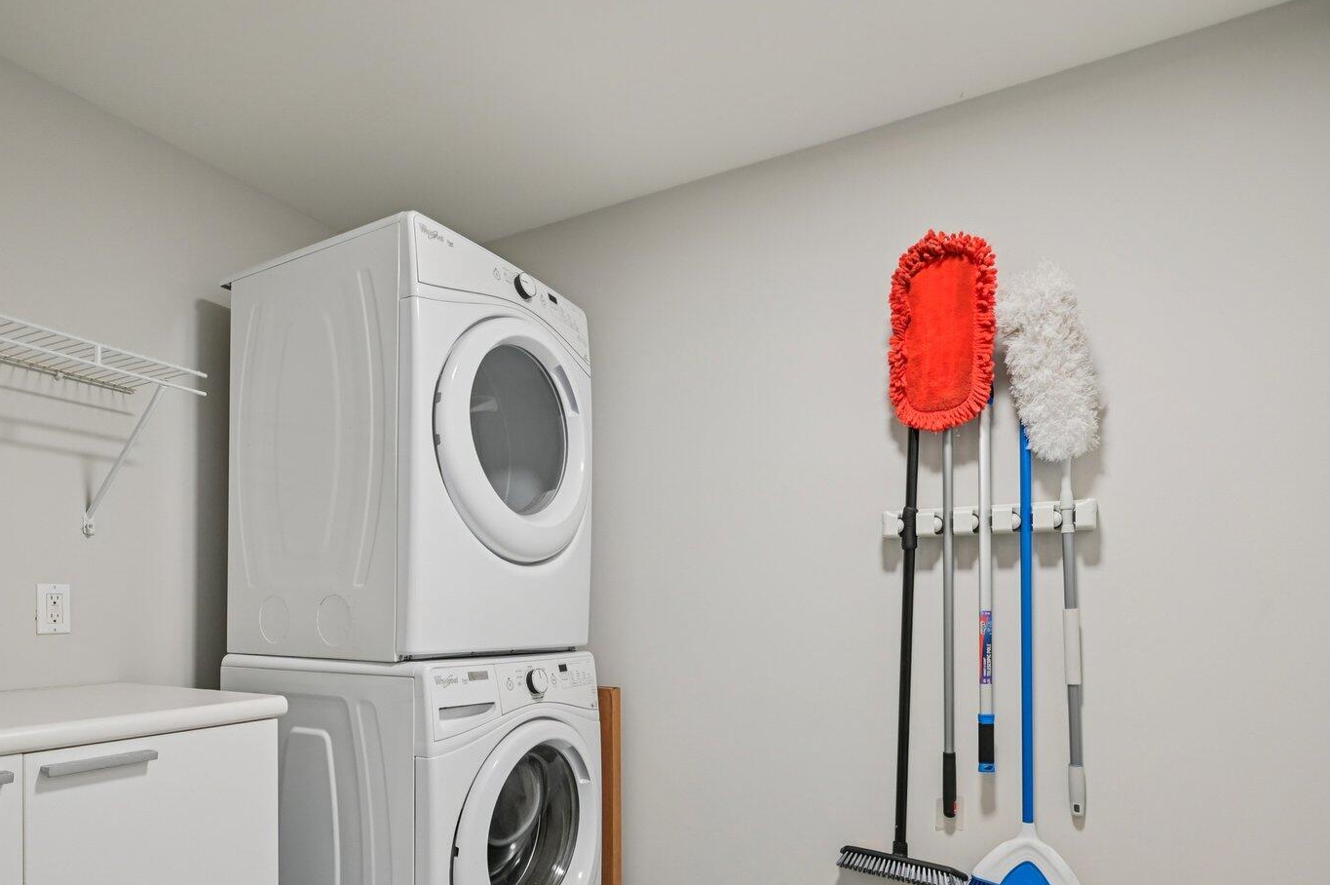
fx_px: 775
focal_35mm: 21
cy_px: 630
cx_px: 610
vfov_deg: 57.3
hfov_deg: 81.1
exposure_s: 1/30
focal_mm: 14
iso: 800
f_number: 8
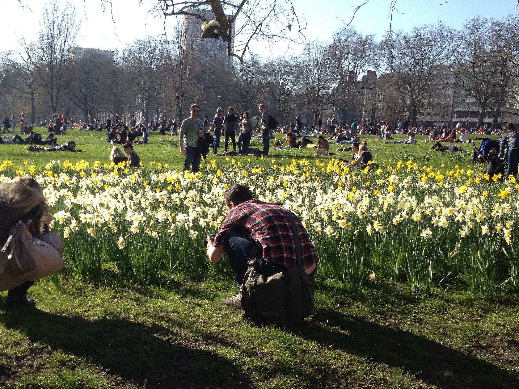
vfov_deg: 28.9
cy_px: 268
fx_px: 750
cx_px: 192
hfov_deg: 37.9
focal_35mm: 50
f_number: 2.4
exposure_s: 1/824
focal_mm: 4.28
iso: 50
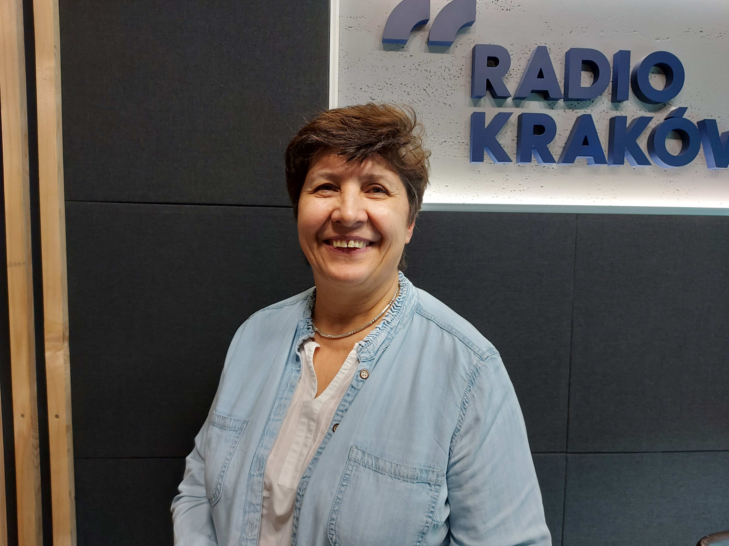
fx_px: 505
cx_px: 364
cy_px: 273
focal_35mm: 24
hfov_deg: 71.6
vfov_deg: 56.8
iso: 160
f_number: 1.8
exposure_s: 1/50
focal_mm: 5.23
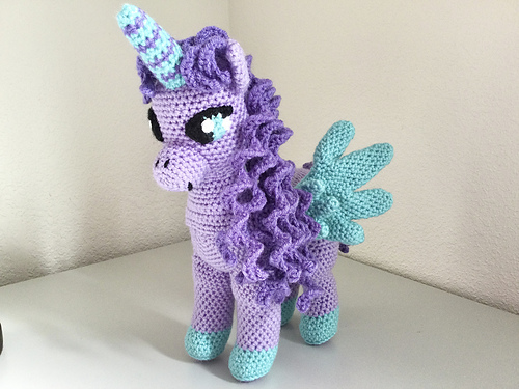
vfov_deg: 45.4
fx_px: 465
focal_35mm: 31
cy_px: 194
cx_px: 260
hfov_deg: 58.4
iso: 50
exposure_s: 1/30
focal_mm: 3.3
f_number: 2.4
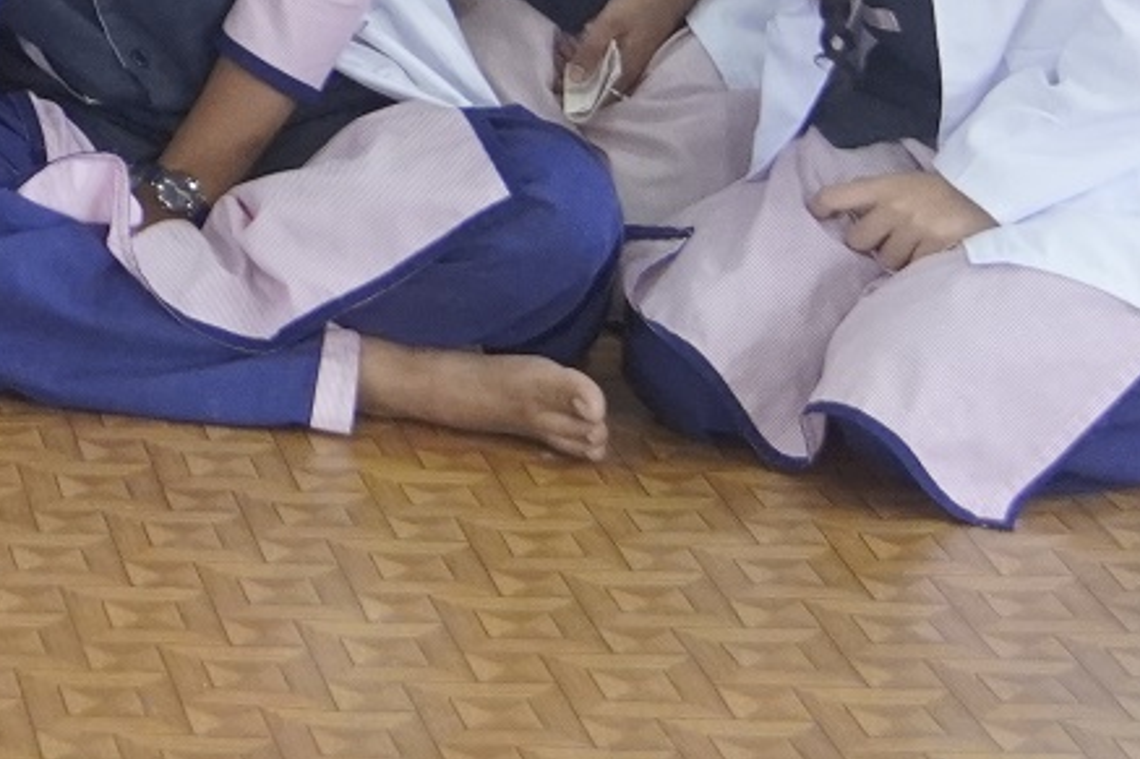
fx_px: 4780
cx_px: -952
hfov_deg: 12.4
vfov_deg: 8.6
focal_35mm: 151
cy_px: -737
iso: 1600
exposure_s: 1/160
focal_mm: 22
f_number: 4
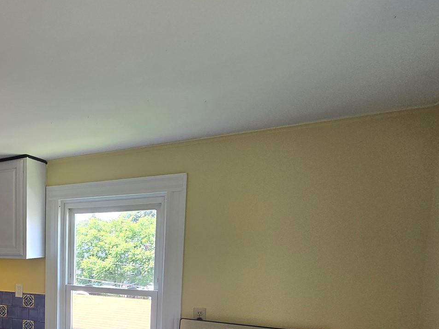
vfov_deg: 46.0
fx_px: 355
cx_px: -30
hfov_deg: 48.0
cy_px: 283
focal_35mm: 28
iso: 80
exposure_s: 1/120
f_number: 2.2
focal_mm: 2.2
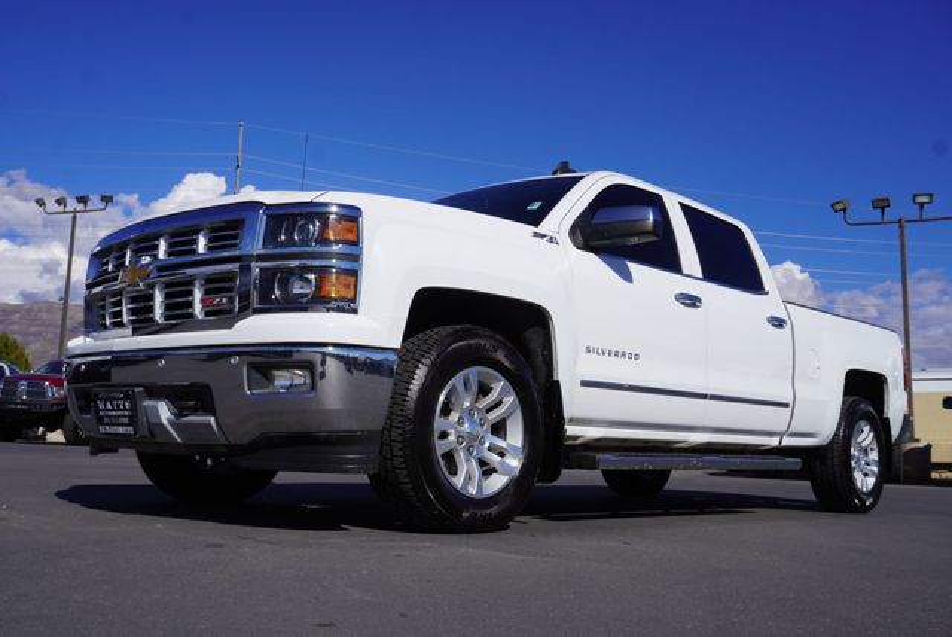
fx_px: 913
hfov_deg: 55.1
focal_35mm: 34
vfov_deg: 38.4
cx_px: 476
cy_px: 318
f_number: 10
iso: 100
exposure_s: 1/320
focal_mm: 23
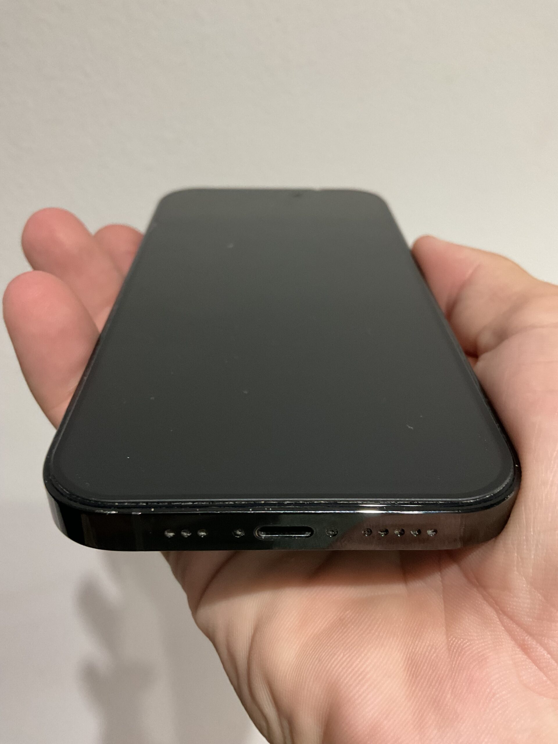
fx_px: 623
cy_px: 372
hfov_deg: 48.2
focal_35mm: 29
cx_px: 279
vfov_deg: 61.7
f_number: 1.8
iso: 200
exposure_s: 1/40
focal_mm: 3
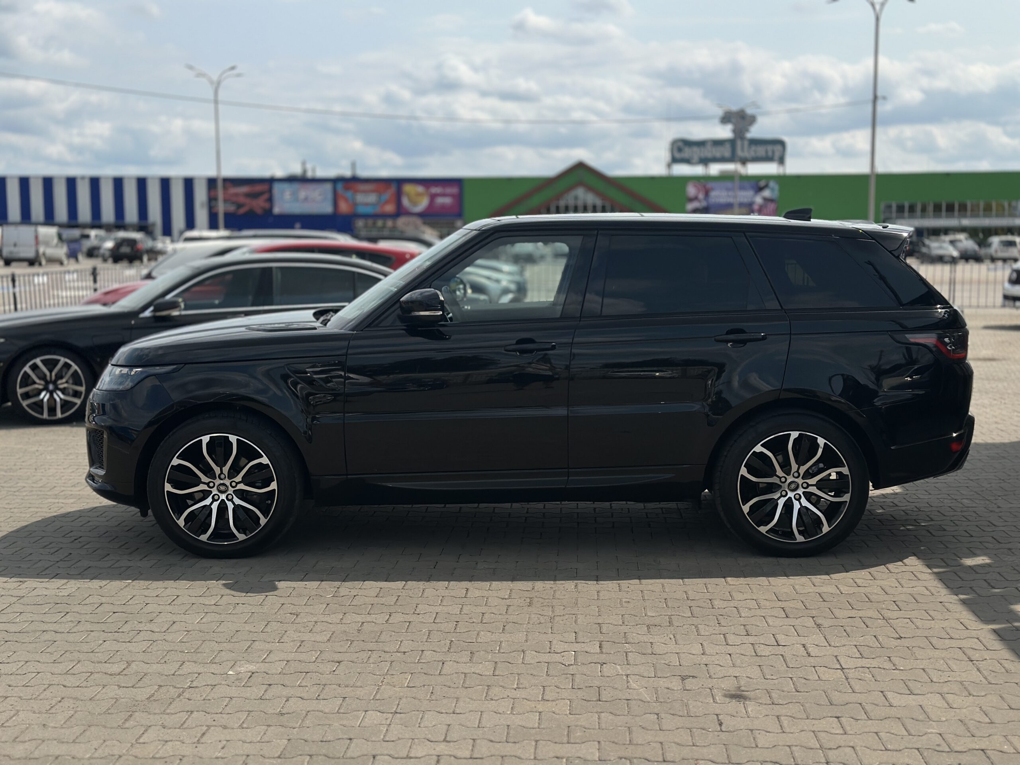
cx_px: 510
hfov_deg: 39.7
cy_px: 382
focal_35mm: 48
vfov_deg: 30.3
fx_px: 1414
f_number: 1.78
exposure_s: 1/10870
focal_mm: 6.86
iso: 100
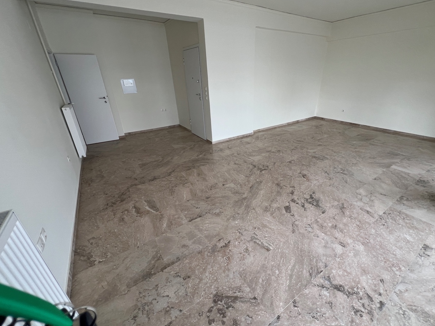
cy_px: 159
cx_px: 233
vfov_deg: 85.6
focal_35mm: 14
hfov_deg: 101.9
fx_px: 176
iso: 50
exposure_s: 1/99
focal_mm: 1.57
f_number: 1.8
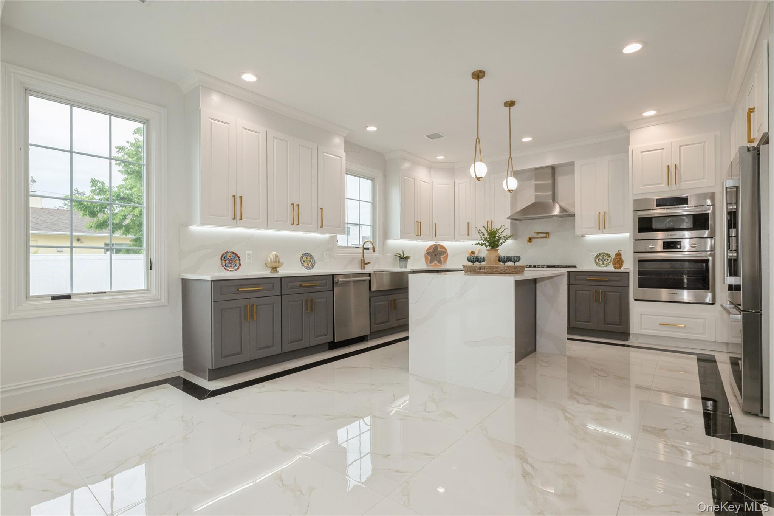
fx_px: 365
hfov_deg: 93.3
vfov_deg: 70.4
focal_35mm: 17
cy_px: 258
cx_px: 387
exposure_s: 1/40
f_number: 11
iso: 400
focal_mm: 17
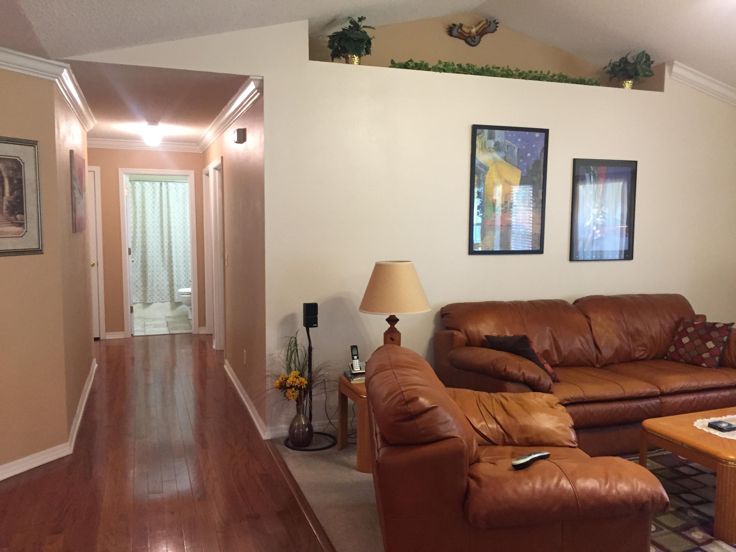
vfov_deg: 48.2
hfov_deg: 61.7
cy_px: 276
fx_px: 617
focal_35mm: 29
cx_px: 368
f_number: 2.2
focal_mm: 4.15
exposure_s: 1/30
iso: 200
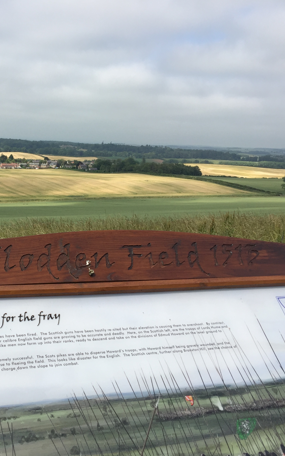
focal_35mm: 42
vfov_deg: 47.2
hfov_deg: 29.7
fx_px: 522
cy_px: 230
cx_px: 50
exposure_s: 1/2326
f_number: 2.2
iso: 32
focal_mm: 4.15
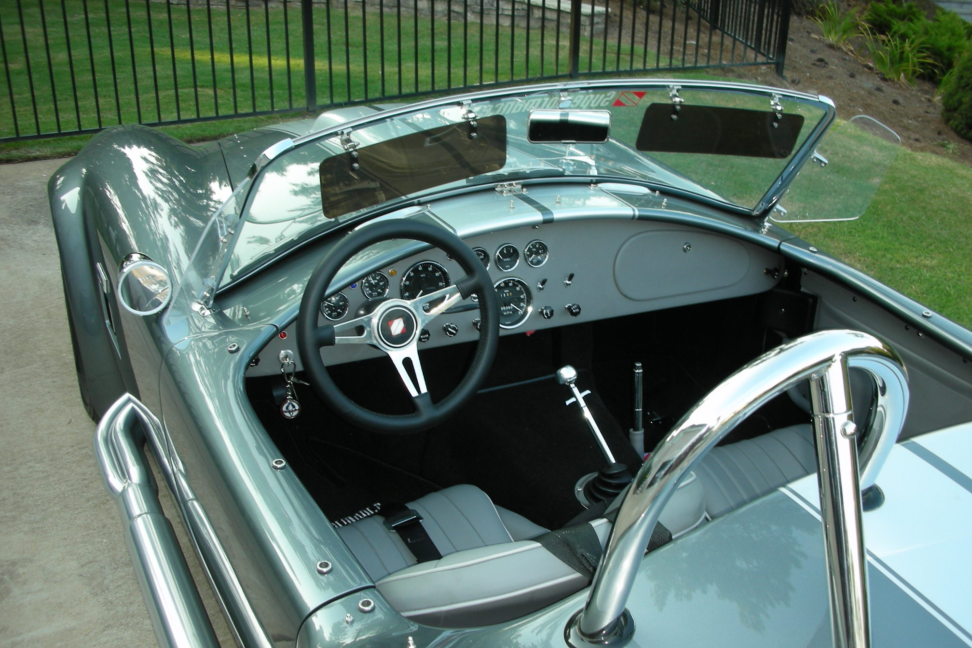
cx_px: 485
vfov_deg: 35.9
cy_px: 345
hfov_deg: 51.9
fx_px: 999
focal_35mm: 37
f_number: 3
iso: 50
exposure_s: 1/51.4
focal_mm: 5.8
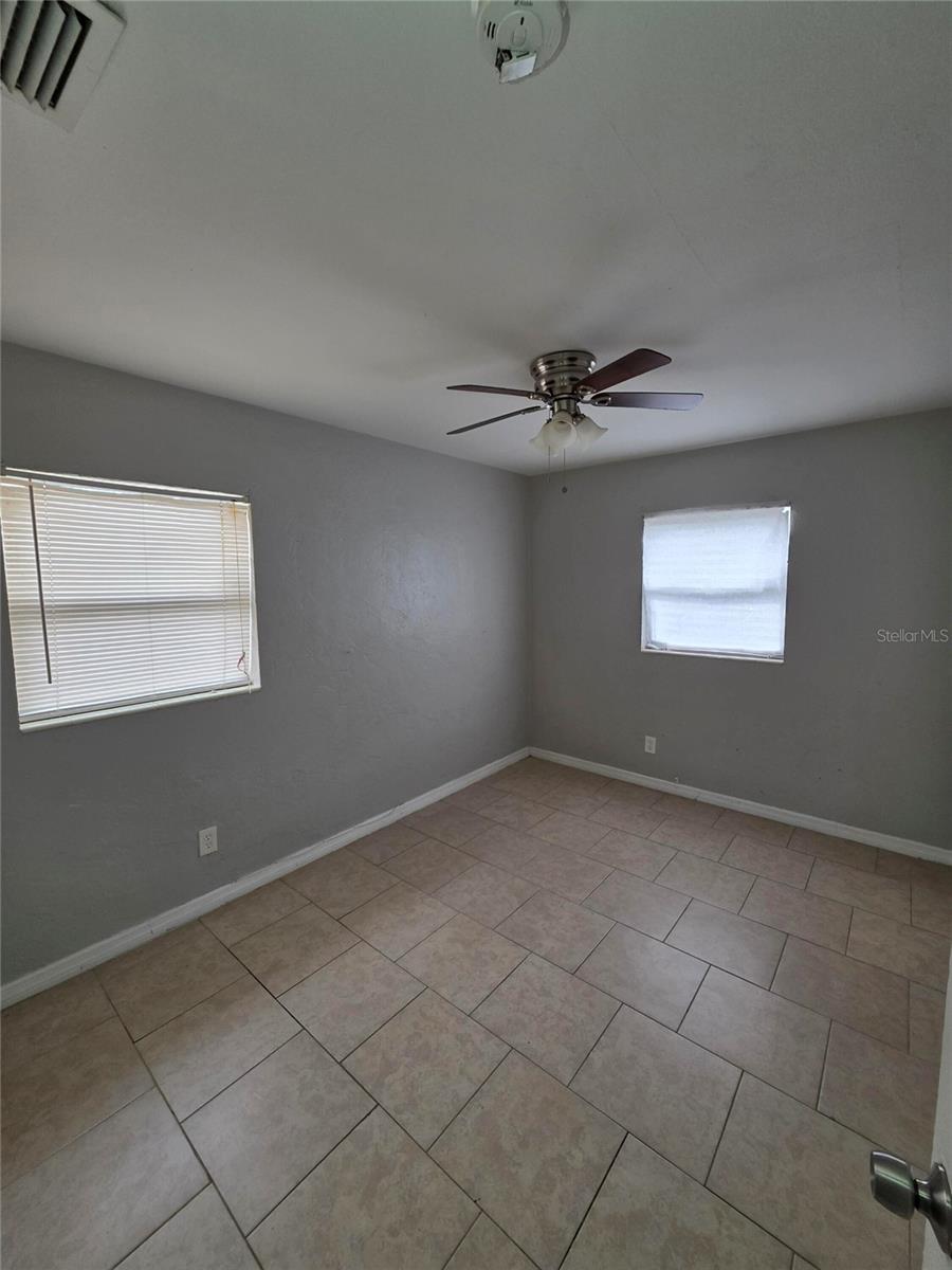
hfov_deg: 89.9
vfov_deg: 106.2
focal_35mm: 13
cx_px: 476
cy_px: 635
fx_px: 477
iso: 160
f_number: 1.9
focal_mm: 2.2
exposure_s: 1/120
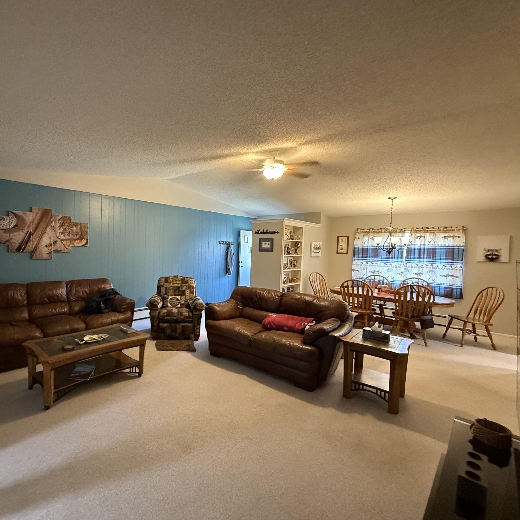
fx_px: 289
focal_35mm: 17
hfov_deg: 81.5
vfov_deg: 84.0
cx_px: 178
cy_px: 257
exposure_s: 1/60
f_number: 2.2
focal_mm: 2.22
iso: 800
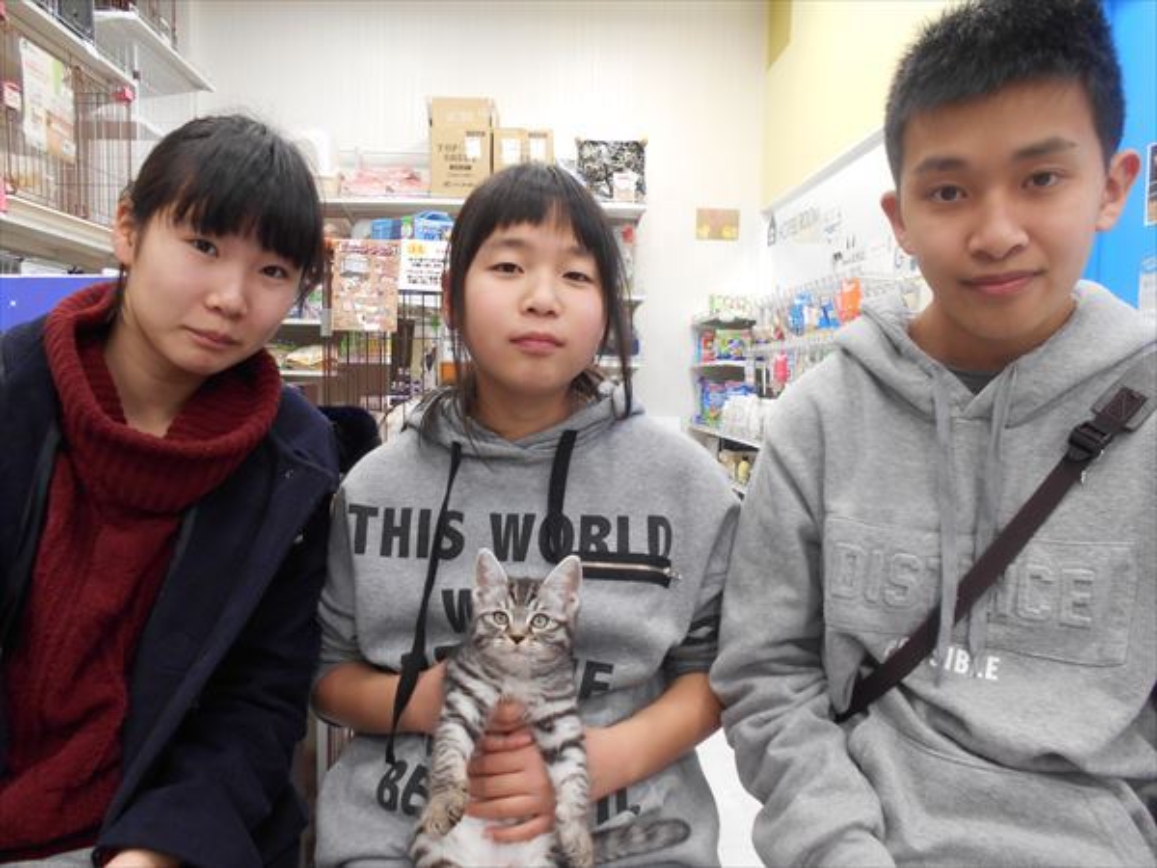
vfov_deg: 53.1
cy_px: 434
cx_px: 578
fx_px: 869
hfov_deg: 67.3
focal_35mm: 26
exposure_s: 1/30
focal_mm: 4.6
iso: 160
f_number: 3.2
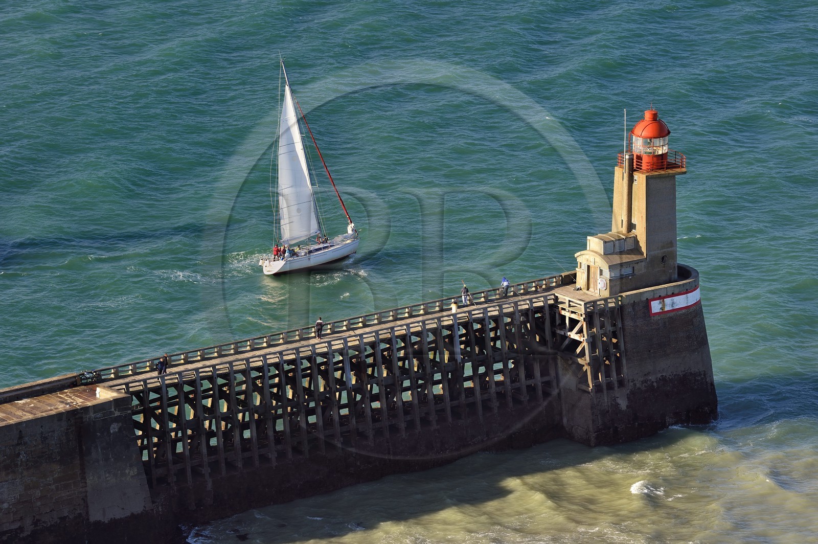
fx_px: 4541
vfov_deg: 6.9
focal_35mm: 200
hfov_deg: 10.3
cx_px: 409
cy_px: 272
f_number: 8
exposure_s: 1/320
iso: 200
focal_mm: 200
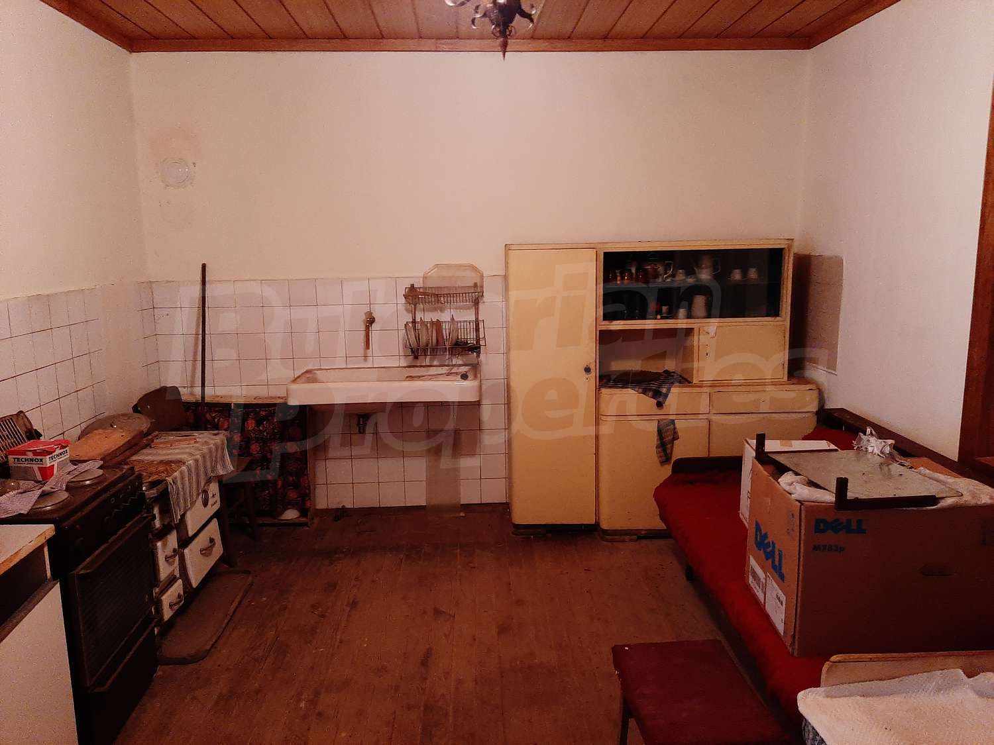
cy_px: 372
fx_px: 747
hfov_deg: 67.3
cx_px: 497
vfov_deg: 53.1
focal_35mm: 26
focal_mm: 3.93
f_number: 1.7
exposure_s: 1/25
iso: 250
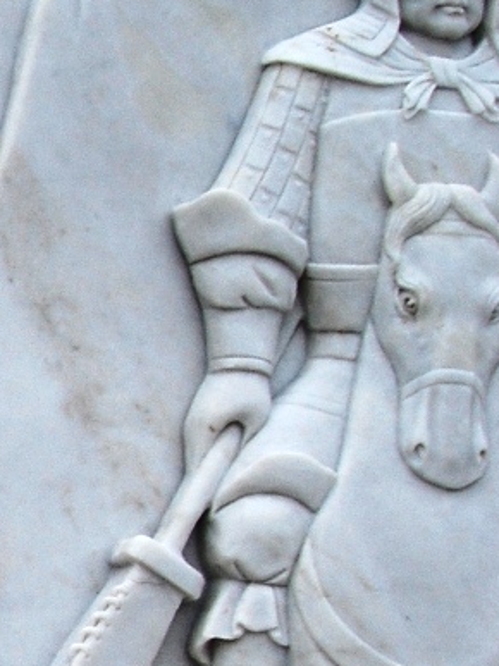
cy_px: 753
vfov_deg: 13.2
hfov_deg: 8.4
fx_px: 2827
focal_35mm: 147
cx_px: -1019
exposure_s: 1/250
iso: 200
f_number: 10
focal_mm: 22
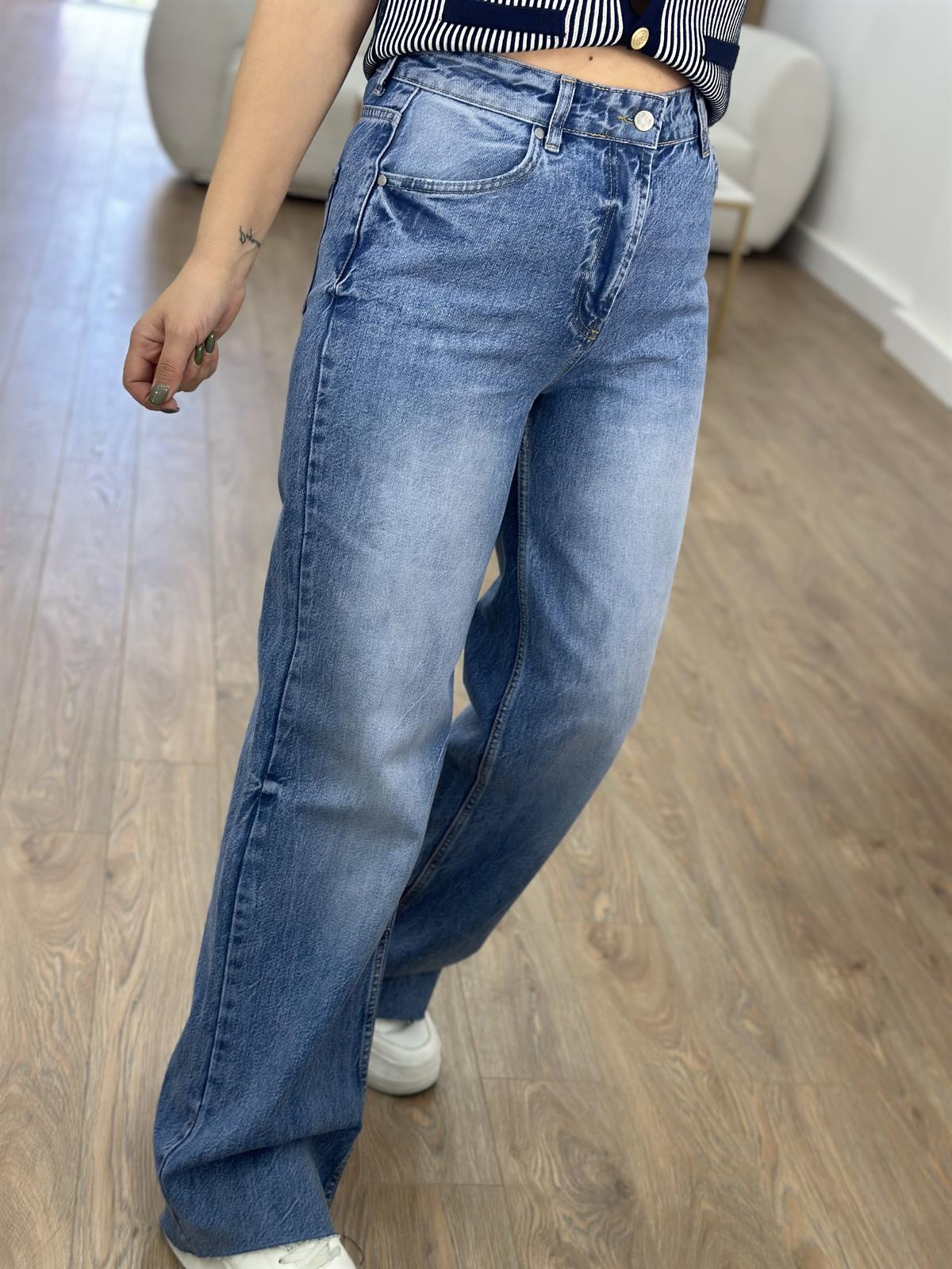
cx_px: 476
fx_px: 1760
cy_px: 634
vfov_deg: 39.7
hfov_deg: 30.3
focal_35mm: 48
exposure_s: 1/100
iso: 80
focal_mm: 6.86
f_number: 1.78
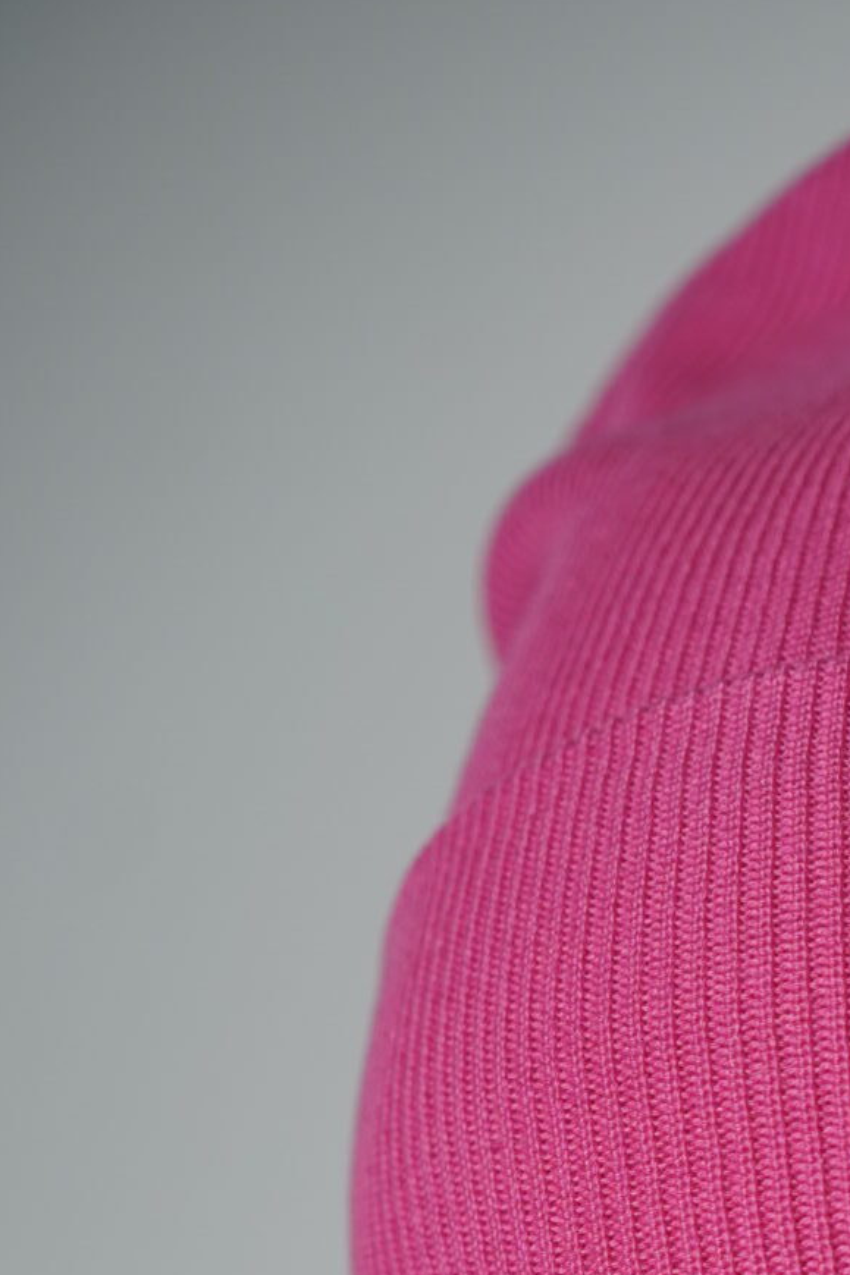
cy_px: 1730
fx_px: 7830
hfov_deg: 6.2
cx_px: 1180
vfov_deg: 9.1
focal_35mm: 221
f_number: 2.8
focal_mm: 75
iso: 250
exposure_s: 1/250
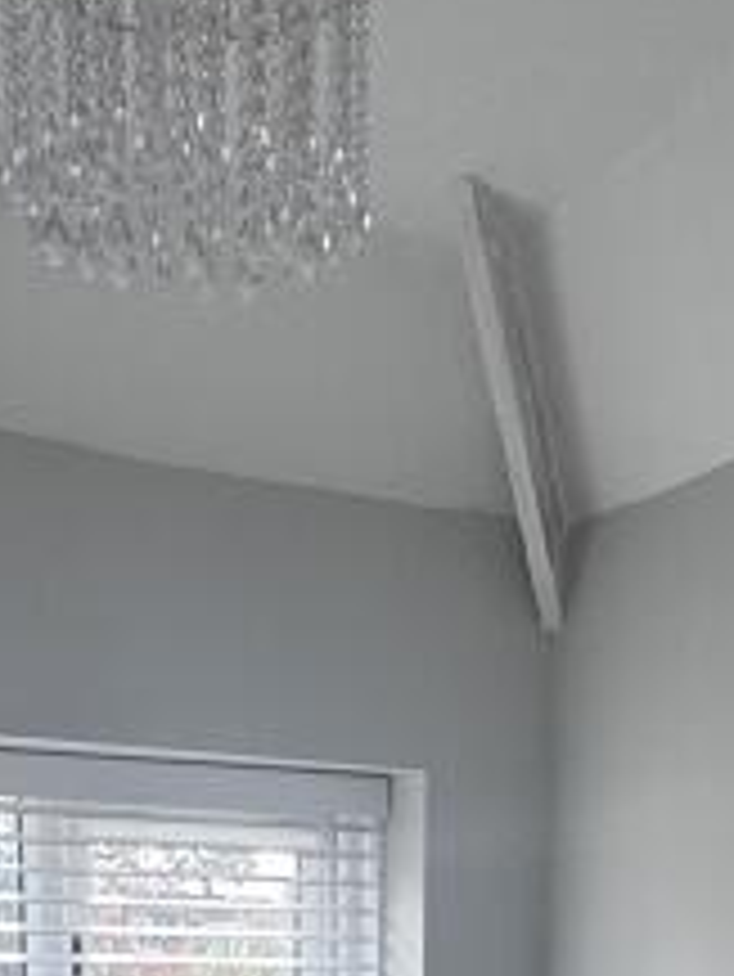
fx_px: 1864
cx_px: 387
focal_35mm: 66
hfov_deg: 22.3
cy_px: 1516
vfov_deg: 23.0
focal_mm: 2.22
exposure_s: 1/99
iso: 80
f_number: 2.2
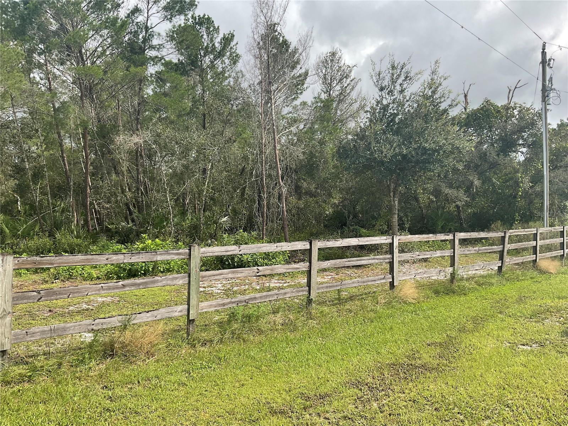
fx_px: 476
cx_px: 284
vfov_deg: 48.2
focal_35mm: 29
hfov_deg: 61.7
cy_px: 213
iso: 16
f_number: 1.8
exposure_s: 1/1342
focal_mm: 3
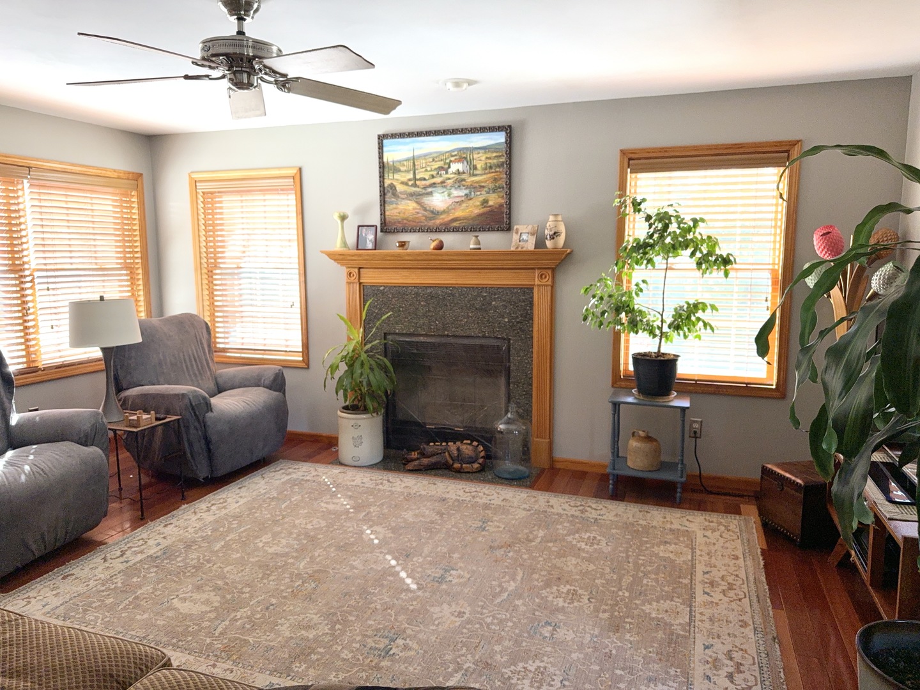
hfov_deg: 71.6
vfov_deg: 56.8
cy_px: 345
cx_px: 460
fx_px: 638
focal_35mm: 24
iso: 50
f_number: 1.78
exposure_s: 1/135
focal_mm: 6.76
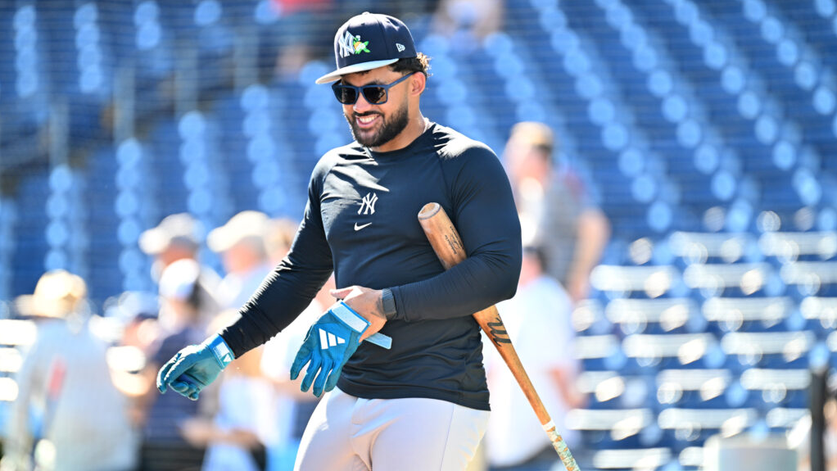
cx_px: 418
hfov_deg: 6.9
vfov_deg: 3.9
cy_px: 246
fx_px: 6991
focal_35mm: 315
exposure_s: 1/800
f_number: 2.8
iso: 500
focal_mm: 300
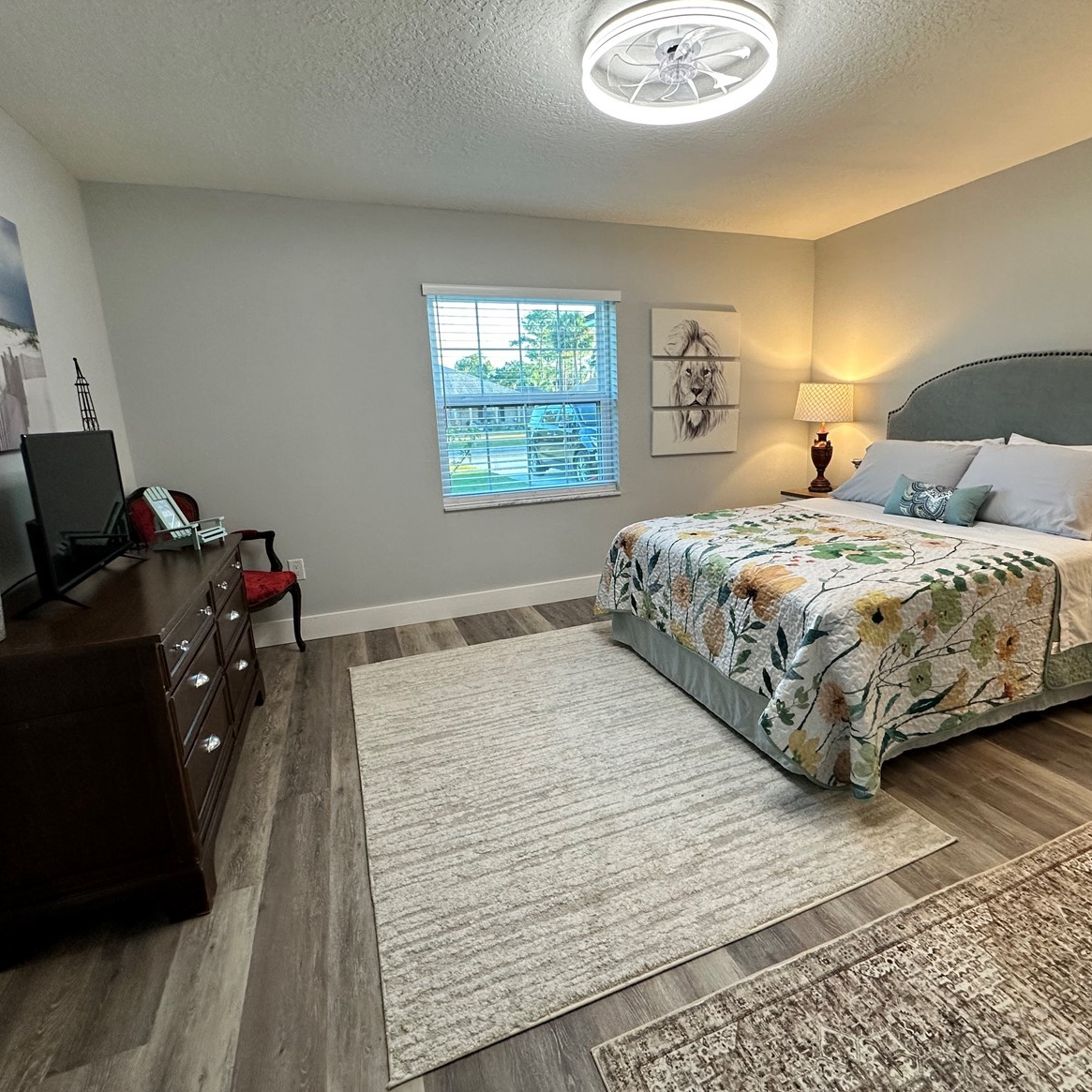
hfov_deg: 83.9
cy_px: 537
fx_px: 607
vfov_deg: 84.0
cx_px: 576
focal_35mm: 17
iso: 200
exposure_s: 1/120
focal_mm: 2.22
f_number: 2.2
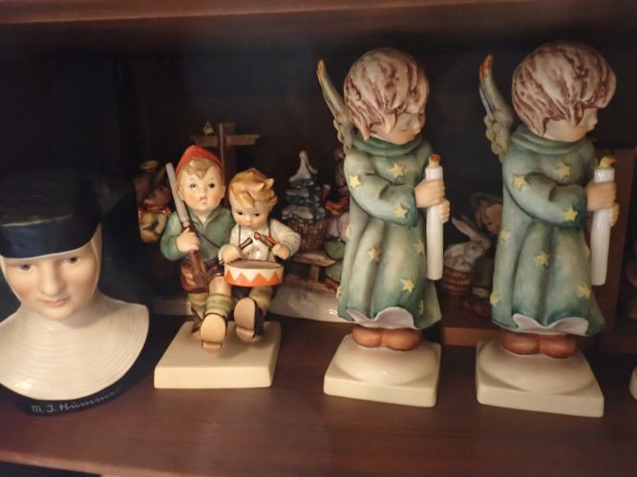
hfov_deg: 60.0
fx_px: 552
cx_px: 318
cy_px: 238
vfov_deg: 46.8
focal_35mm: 30
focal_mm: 5.4
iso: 1250
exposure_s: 1/30
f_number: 2.3
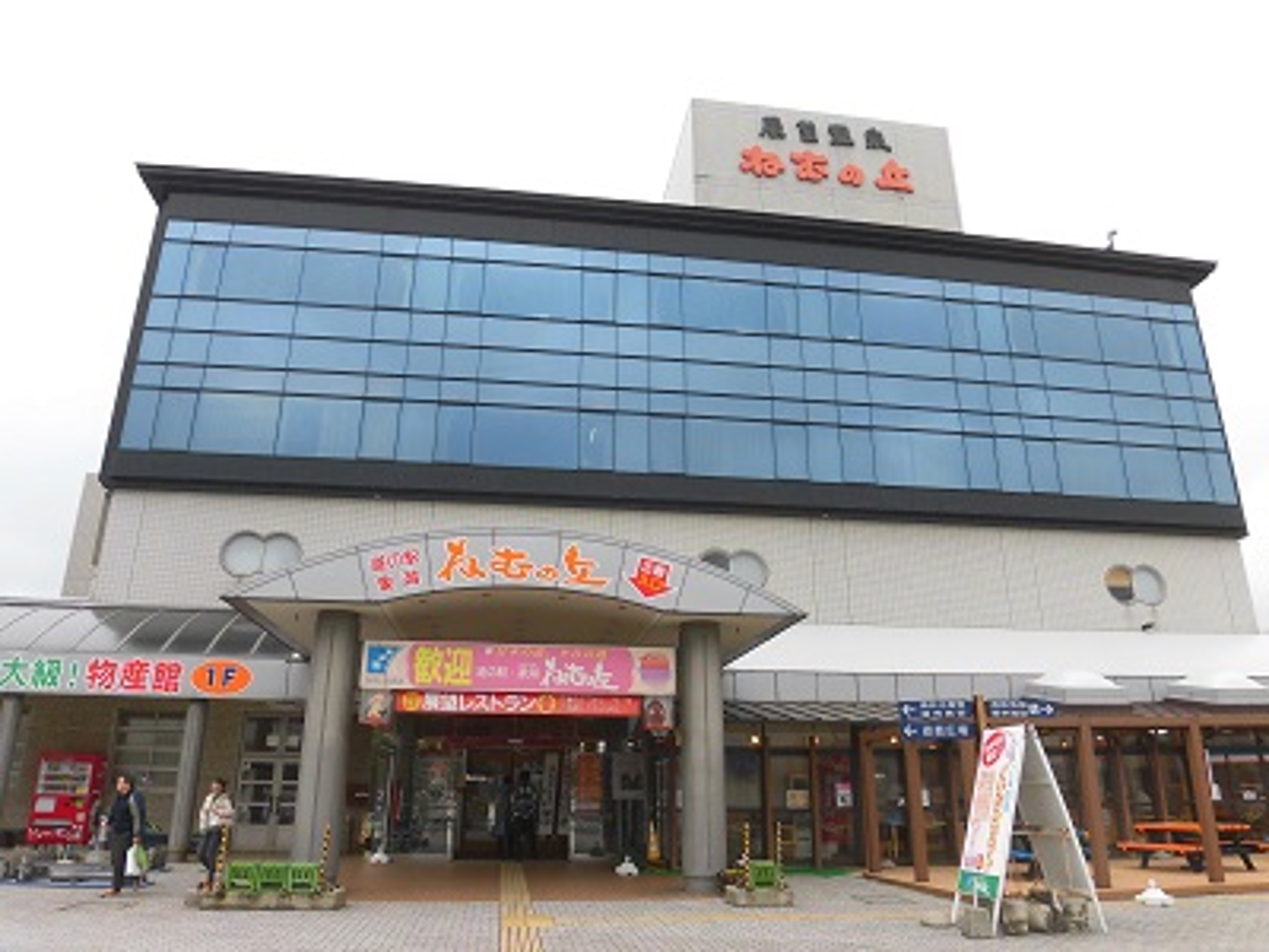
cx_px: 634
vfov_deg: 56.8
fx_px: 880
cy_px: 476
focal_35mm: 24
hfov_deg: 71.6
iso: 100
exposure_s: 1/320
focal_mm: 4.3
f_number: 3.1
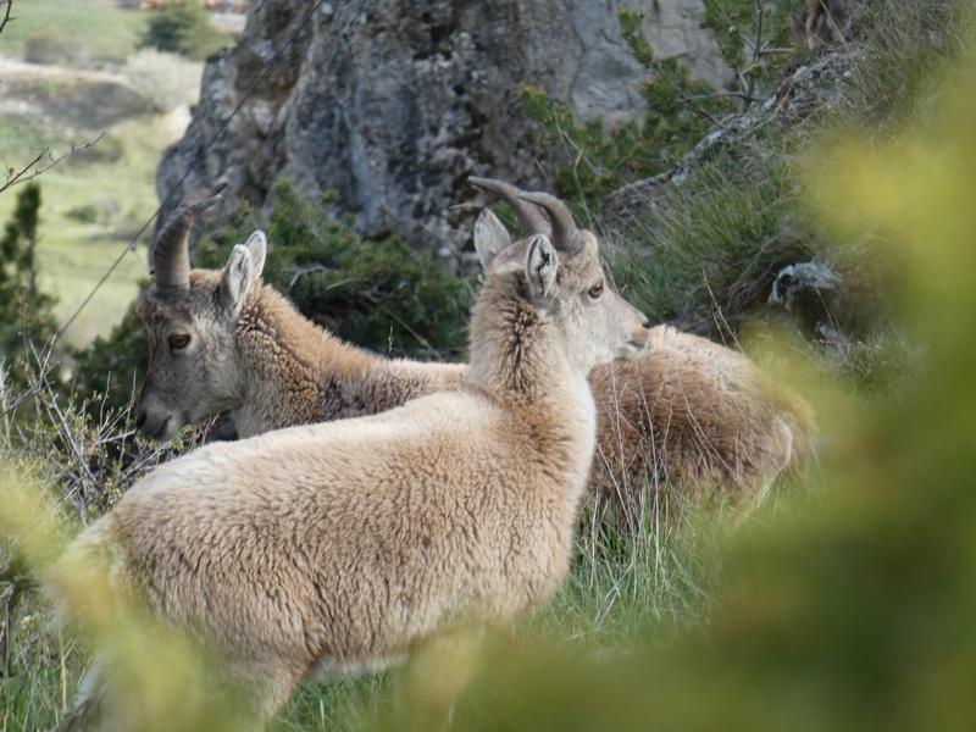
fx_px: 11278
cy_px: 366
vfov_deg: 3.7
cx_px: 488
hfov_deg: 5.0
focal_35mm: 400
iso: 80
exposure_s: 1/100
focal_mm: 71.7
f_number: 5.6
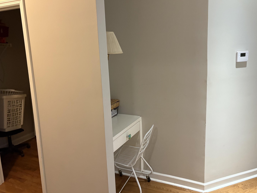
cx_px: 138
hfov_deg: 61.6
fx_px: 215
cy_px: 87
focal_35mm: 29
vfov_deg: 48.1
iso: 500
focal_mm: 5.96
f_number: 1.6
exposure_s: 1/60
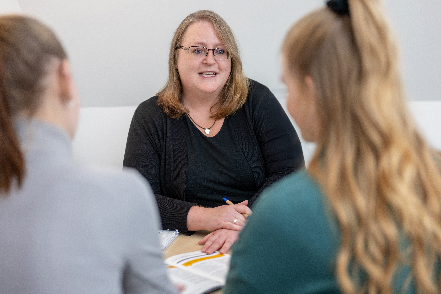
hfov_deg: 39.6
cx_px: 220
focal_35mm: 50
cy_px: 147
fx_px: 612
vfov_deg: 27.0
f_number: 2
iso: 250
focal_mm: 50
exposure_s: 1/125
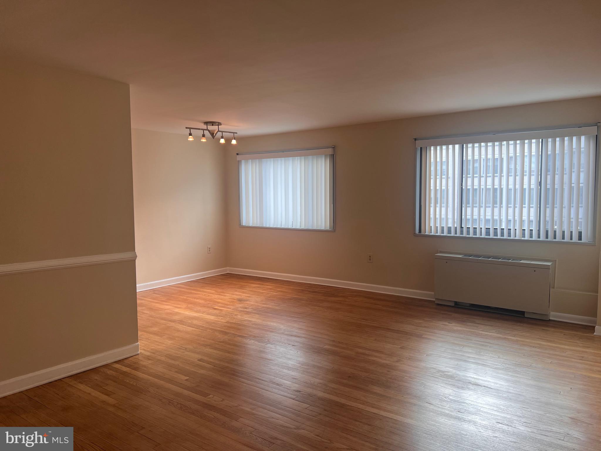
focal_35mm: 26
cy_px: 226
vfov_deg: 53.1
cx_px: 300
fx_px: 451
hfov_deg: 67.3
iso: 32
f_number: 1.5
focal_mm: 5.7
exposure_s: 1/141
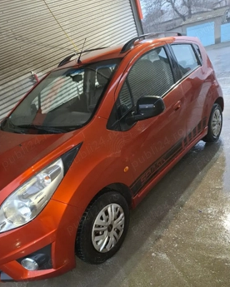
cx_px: 109
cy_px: 158
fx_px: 221
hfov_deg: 54.9
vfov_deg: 65.9
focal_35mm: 26
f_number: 1.8
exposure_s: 1/33
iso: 320
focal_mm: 5.54
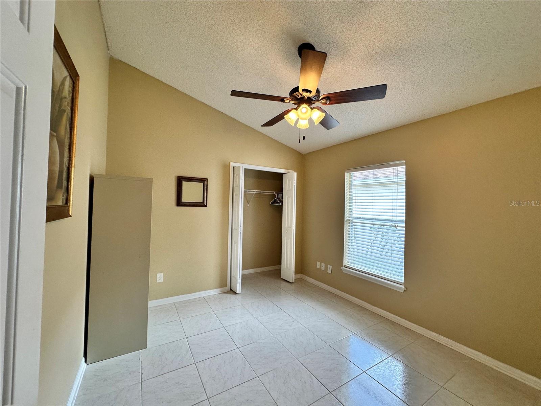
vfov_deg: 85.7
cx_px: 270
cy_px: 203
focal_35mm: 14
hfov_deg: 102.1
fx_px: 219
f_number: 2.2
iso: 100
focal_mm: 2.22
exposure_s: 1/120
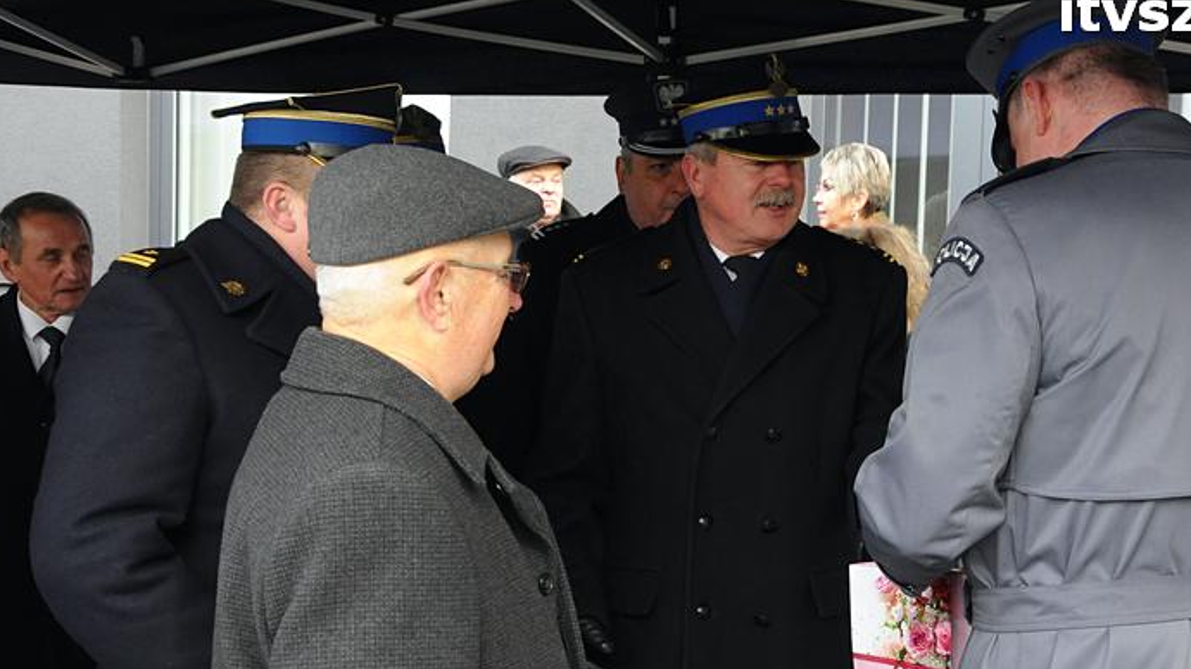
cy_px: 446
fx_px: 1832
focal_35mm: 58
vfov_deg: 20.6
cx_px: 715
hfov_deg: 35.9
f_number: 7.1
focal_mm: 30
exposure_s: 1/80
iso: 1600
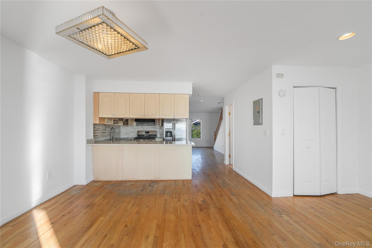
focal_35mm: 14
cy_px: 124
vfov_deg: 81.2
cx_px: 186
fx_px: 145
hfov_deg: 104.3
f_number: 10
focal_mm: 14
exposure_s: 1/80
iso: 1600
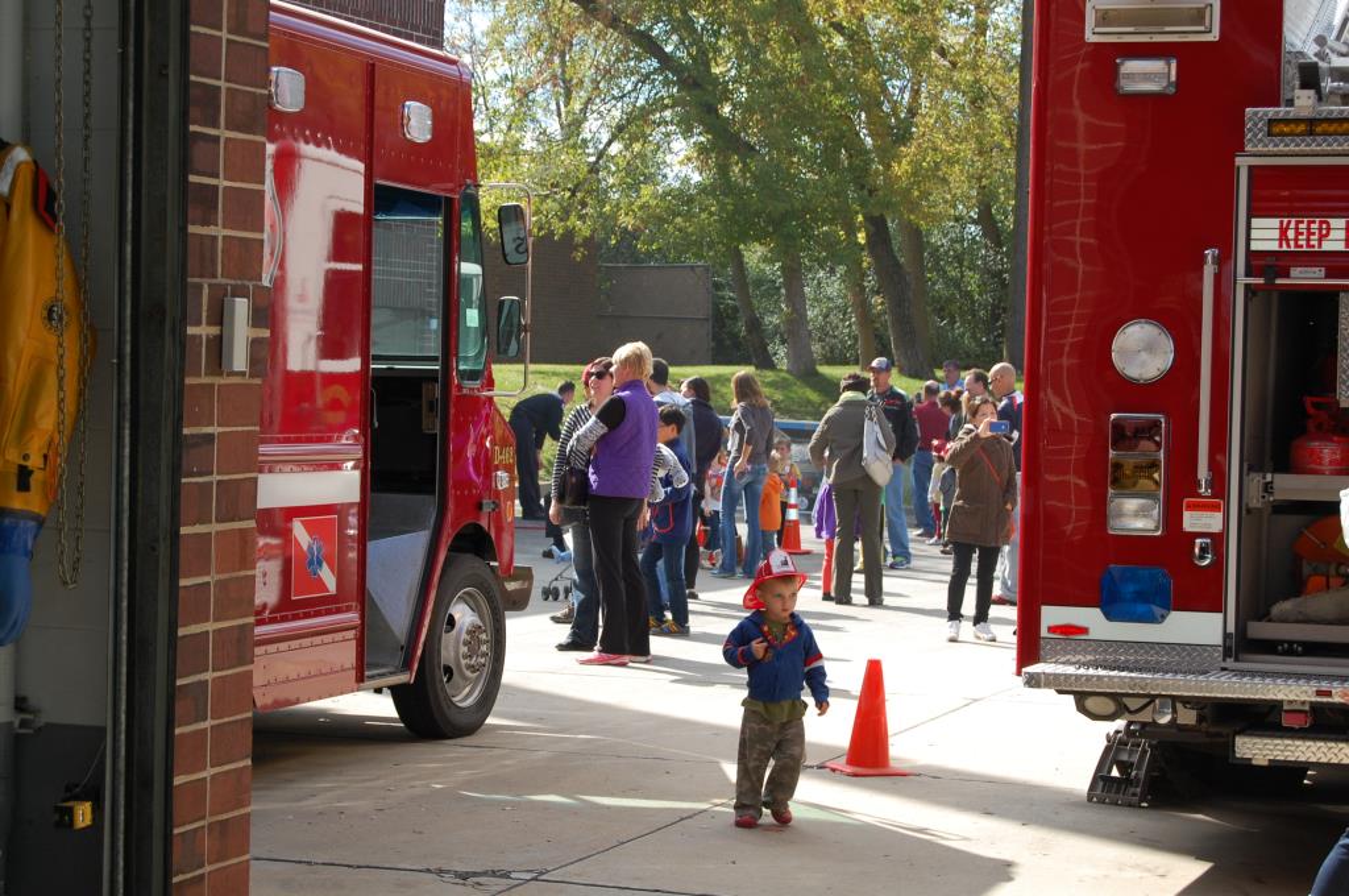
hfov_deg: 24.6
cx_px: 674
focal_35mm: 82
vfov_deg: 16.5
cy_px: 448
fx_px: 3088
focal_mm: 55
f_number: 8
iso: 280
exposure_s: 1/250
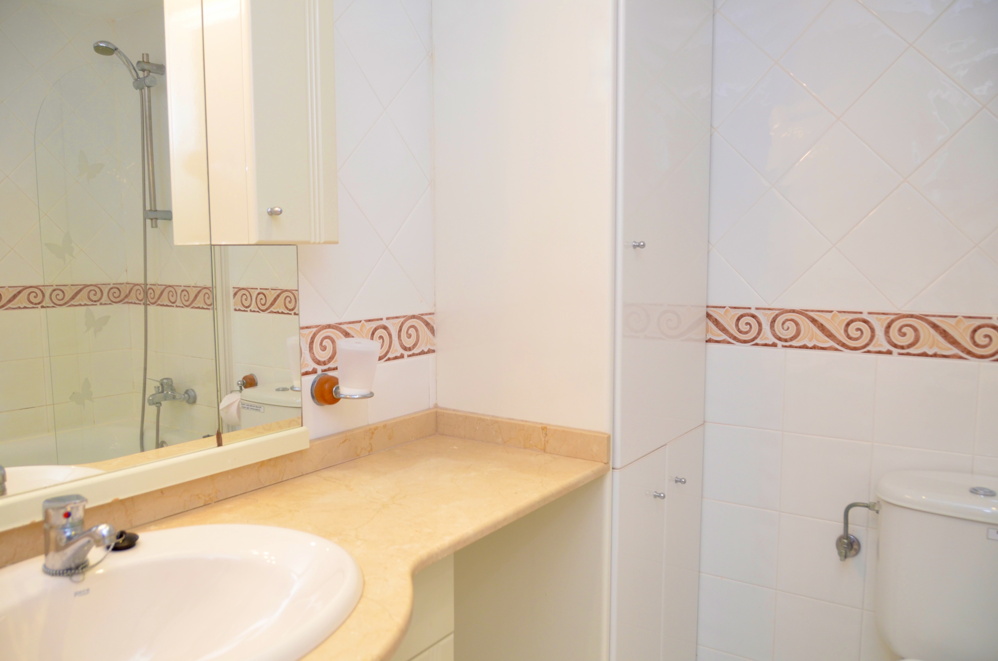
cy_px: 330
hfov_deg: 67.5
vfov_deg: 47.7
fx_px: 747
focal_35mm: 27
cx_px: 499
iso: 400
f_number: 4
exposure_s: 1/60
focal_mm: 18
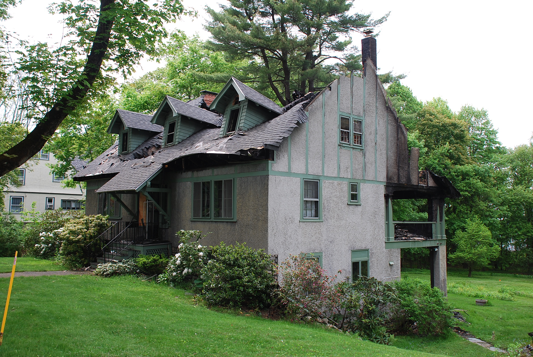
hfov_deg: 57.2
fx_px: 489
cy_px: 178
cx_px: 266
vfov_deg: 40.1
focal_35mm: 33
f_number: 5.6
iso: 110
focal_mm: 22
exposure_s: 1/125
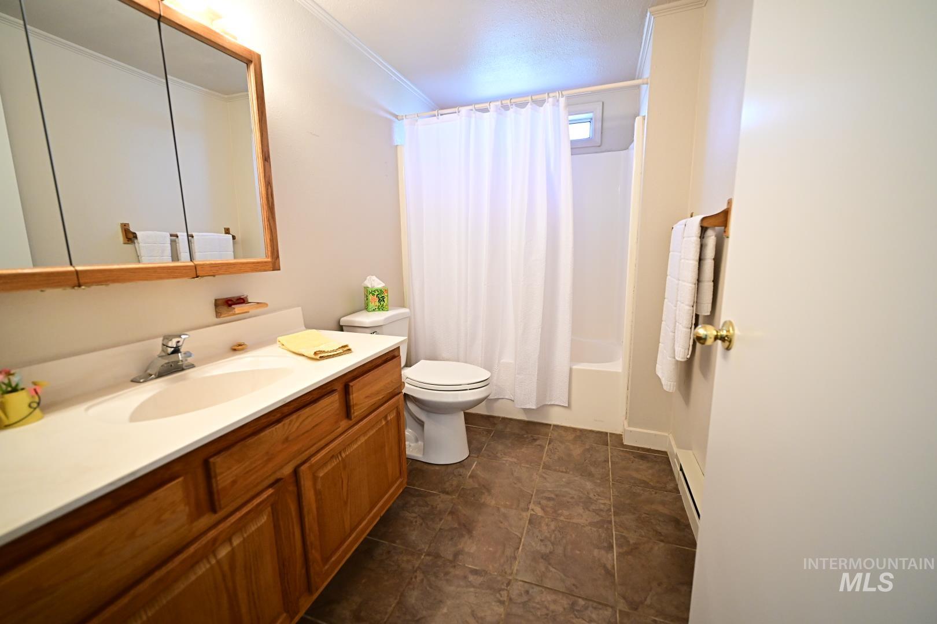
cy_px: 312
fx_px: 364
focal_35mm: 14
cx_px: 468
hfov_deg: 104.3
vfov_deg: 81.2
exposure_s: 1/250
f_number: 2.8
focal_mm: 14
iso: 2500
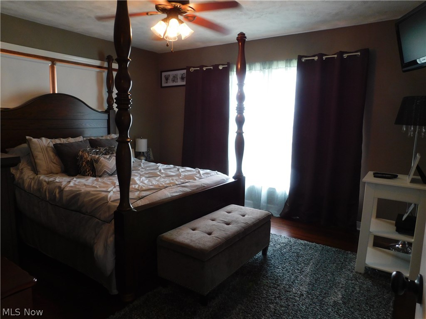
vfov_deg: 56.8
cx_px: 213
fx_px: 295
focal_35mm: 24
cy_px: 160
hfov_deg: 71.6
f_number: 3
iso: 200
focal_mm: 4.1
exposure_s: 1/30
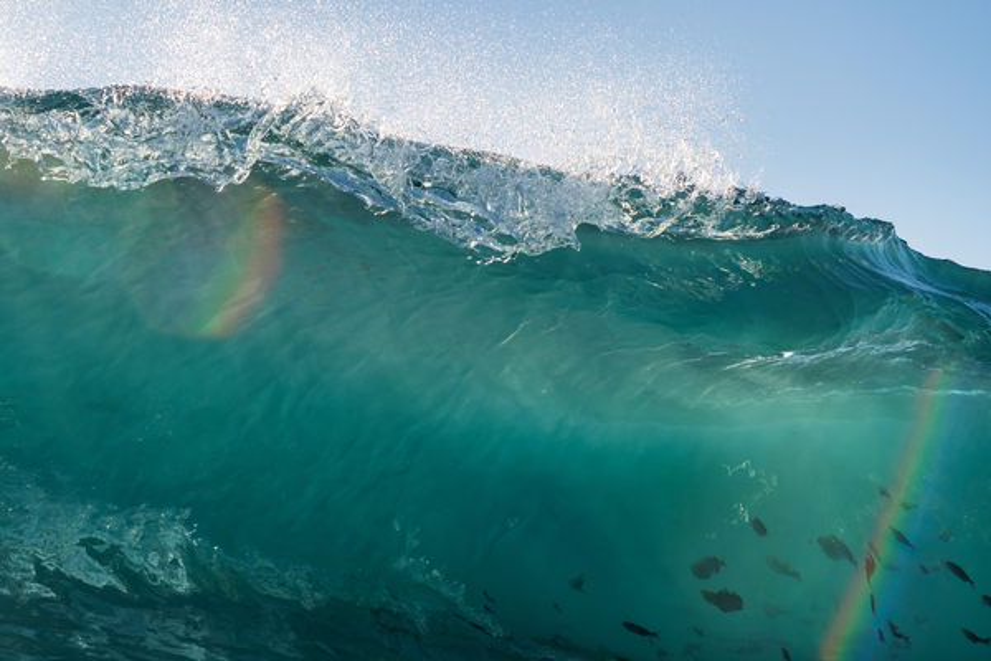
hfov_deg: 27.0
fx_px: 2064
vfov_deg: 18.2
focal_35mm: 75
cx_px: 496
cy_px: 330
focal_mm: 50
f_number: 5.6
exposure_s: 1/1600
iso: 250
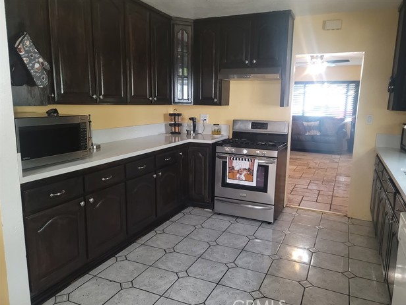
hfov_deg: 67.2
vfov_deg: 53.1
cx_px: 211
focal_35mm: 26
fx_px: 305
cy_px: 157
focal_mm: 7
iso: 320
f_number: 1.8
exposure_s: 1/60
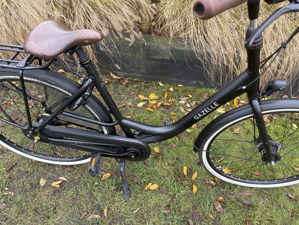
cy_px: 112
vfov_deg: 53.1
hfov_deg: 67.3
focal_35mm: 26
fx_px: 225
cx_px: 150
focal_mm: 5.96
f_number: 1.6
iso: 125
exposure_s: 1/107
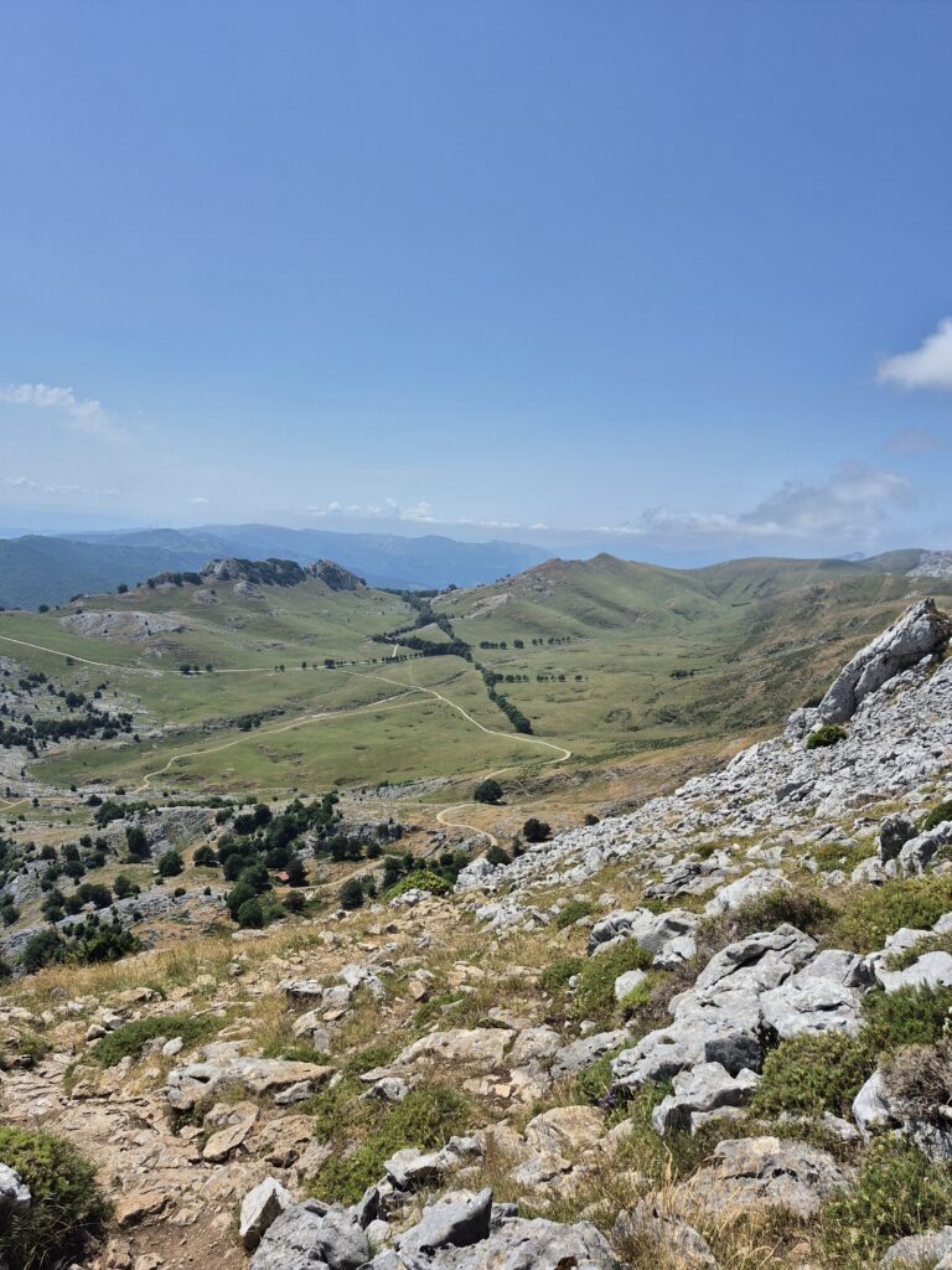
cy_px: 635
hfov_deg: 58.9
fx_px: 843
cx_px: 476
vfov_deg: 73.9
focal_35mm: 23
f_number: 1.8
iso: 25
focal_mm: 5.4
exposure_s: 1/2808
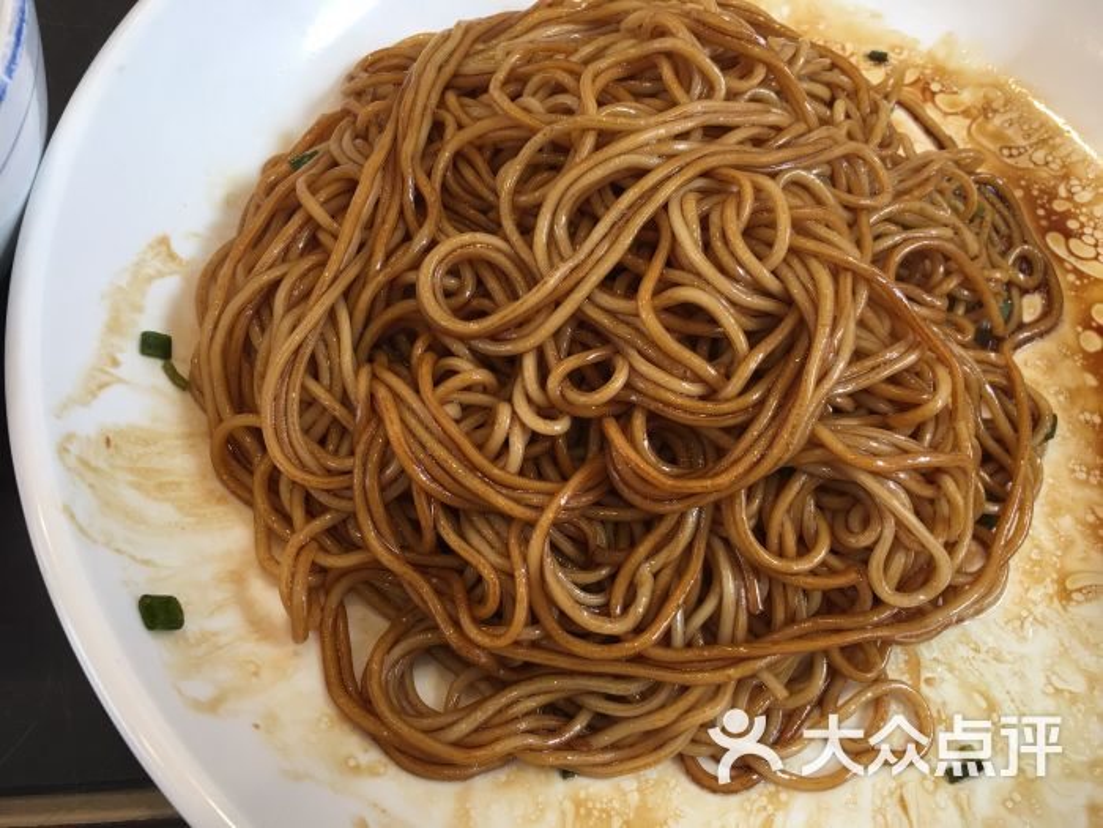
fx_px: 924
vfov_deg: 48.2
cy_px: 414
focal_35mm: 29
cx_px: 552
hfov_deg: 61.7
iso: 32
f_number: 2.2
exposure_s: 1/33
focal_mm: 4.15
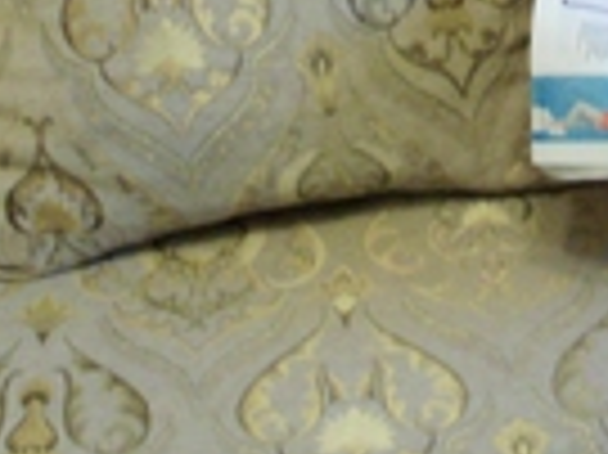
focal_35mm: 117
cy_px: -252
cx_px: 653
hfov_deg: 16.4
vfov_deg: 12.0
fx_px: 2053
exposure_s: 1/30
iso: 200
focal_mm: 6.3
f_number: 3
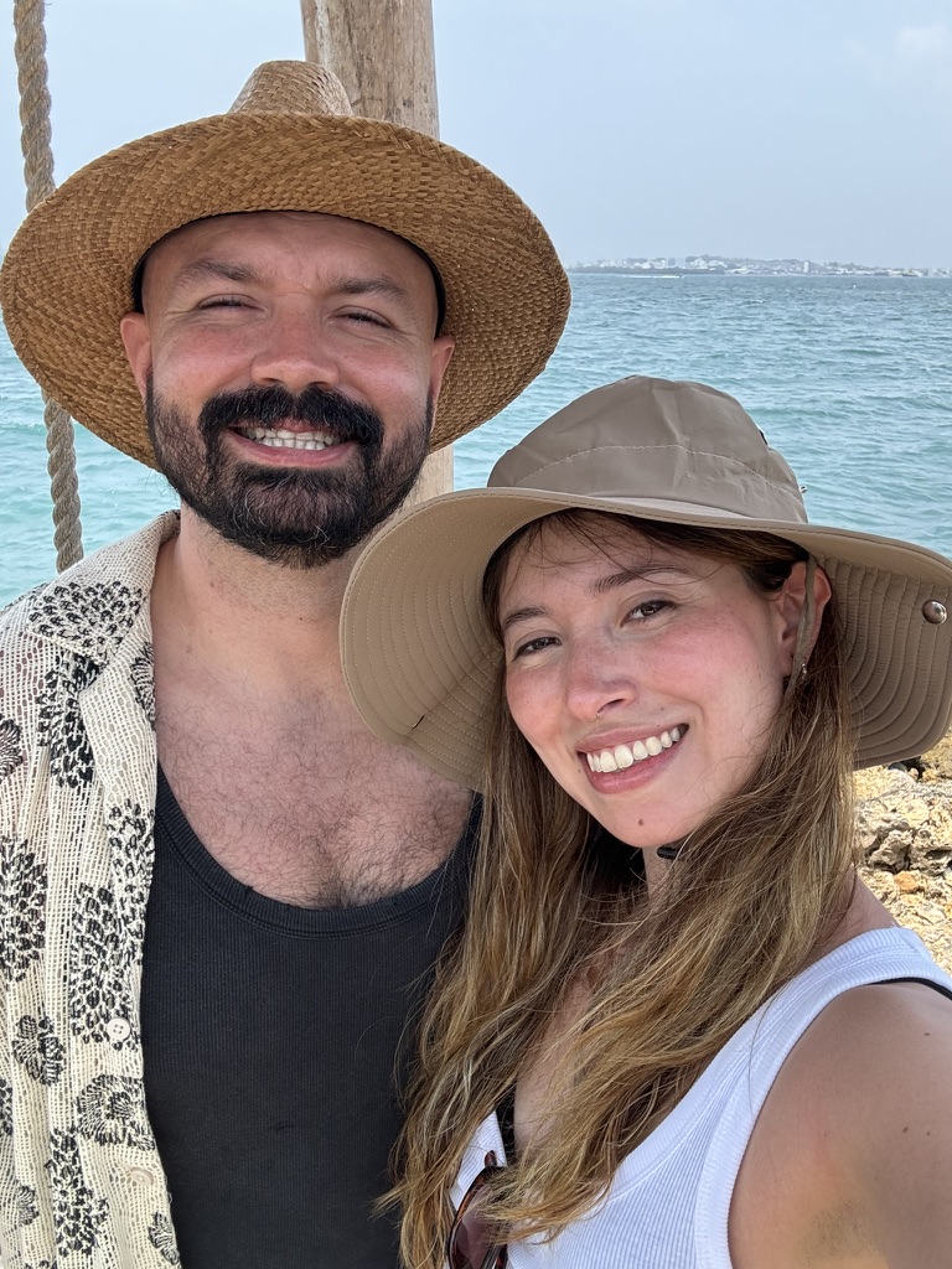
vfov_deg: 60.0
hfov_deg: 46.8
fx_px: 1100
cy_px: 634
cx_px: 476
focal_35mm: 30
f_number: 1.9
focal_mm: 2.69
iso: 25
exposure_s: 1/407
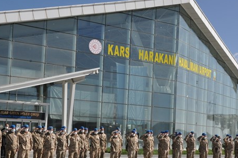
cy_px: 105
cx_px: 129
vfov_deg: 21.1
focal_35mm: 64
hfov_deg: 31.4
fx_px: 423
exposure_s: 1/800
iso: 1000
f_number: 14
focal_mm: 30
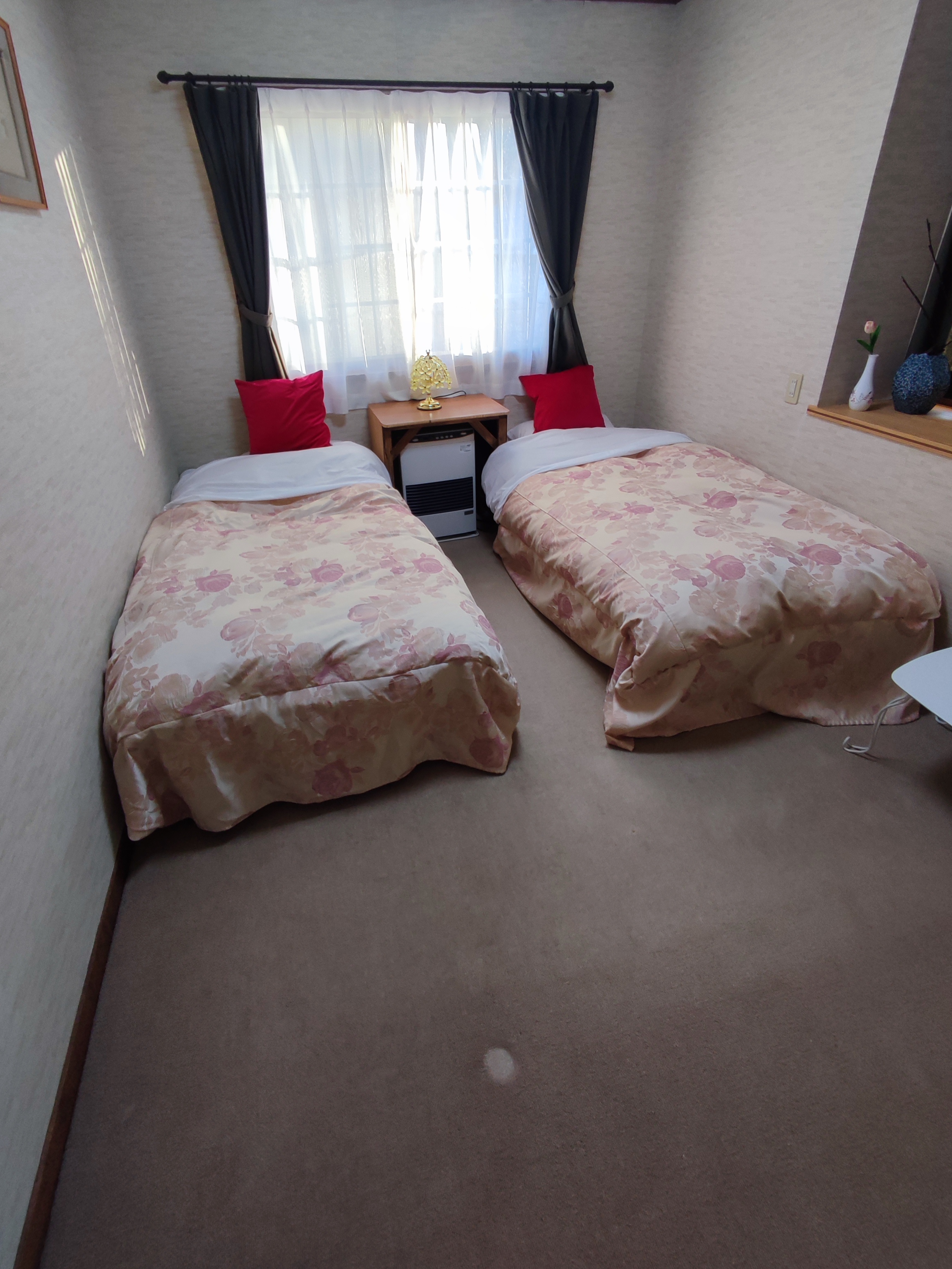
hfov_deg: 74.7
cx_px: 451
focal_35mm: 17
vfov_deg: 90.9
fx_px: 623
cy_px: 601
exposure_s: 1/50
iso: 99
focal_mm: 1.65
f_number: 2.2
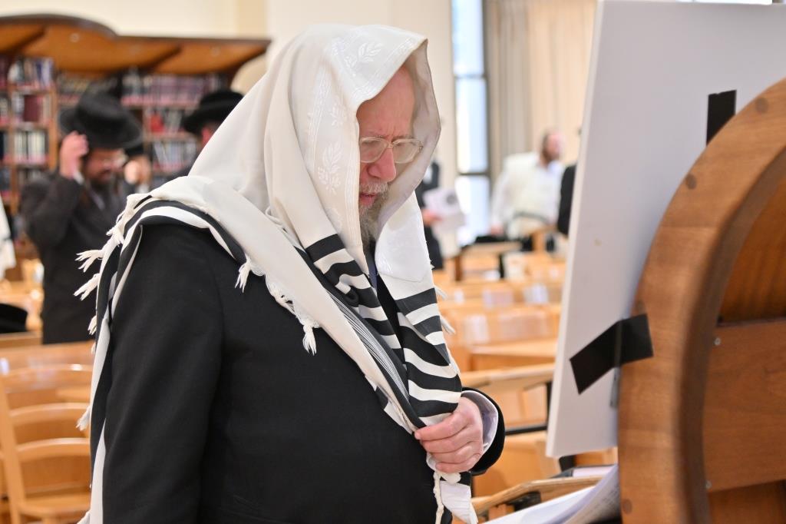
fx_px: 2292
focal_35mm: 105
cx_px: 393
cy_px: 262
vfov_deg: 13.0
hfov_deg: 19.5
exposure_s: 1/250
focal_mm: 70
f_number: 4
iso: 1000
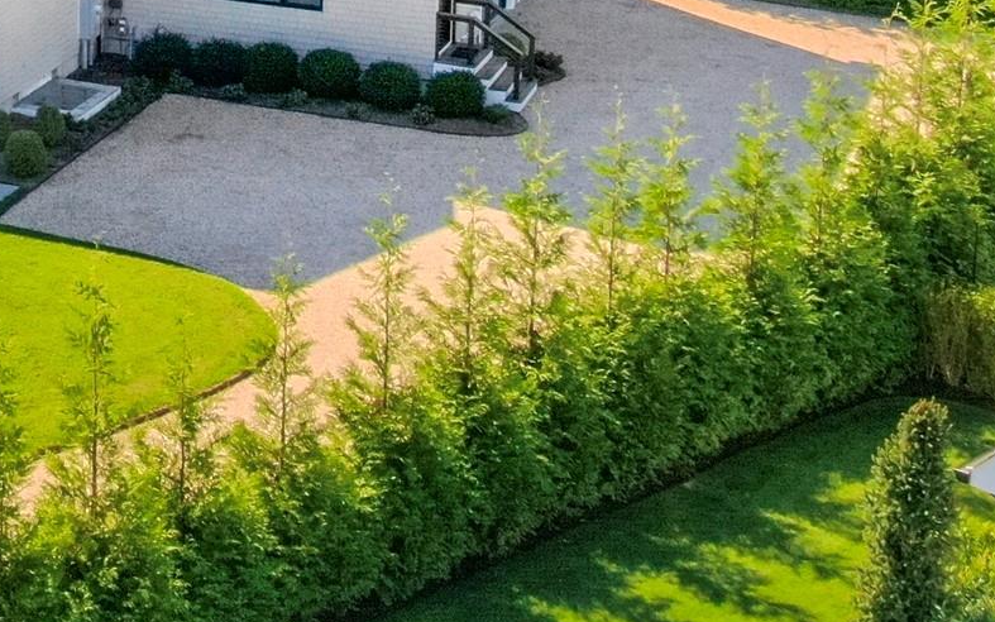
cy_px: -272
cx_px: -80
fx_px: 2468
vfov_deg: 13.6
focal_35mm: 91
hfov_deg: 21.7
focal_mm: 5.69
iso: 100
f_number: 3.2
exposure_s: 1/200
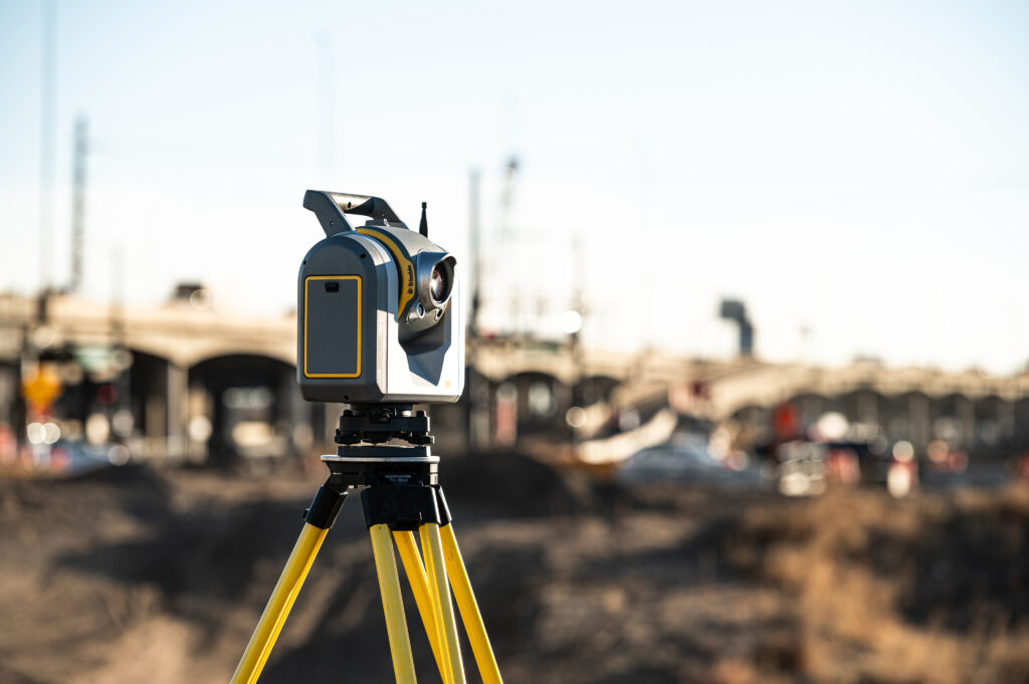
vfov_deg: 8.6
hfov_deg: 12.8
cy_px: 342
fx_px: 4570
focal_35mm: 160
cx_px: 514
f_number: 5.6
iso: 100
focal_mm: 160
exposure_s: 1/400
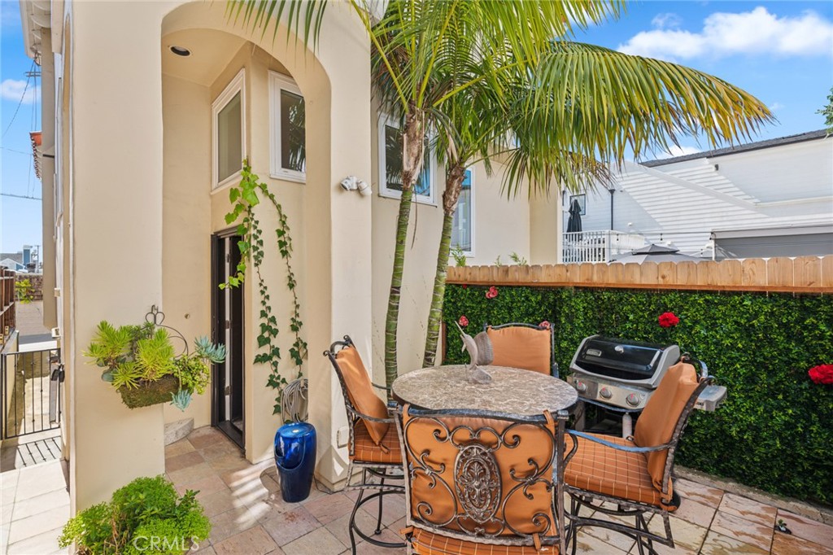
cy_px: 278
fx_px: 370
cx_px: 416
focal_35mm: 16
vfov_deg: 73.7
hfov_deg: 96.8
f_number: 8
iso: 100
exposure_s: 1/50
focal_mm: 16
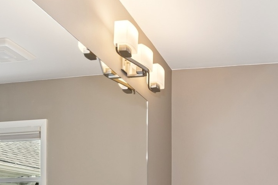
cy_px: 207
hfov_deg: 40.5
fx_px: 363
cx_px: 215
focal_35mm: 47
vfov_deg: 26.3
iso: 200
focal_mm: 17
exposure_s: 1/15
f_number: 7.1
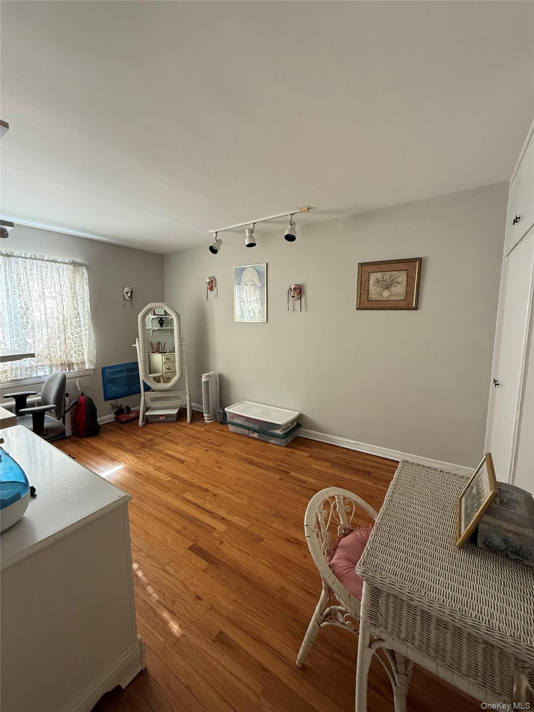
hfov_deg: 85.7
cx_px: 267
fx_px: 288
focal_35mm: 14
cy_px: 356
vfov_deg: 102.1
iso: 250
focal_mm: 2.22
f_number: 2.2
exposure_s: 1/99
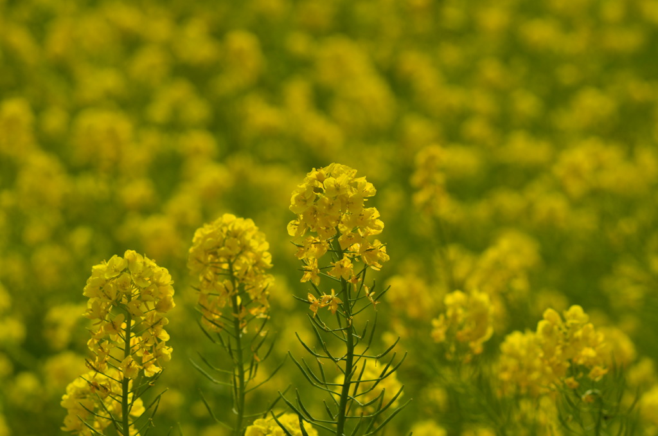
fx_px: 3693
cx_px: 329
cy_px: 218
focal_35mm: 202
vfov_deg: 6.8
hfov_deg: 10.2
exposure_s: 1/500
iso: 100
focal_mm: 135
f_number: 8
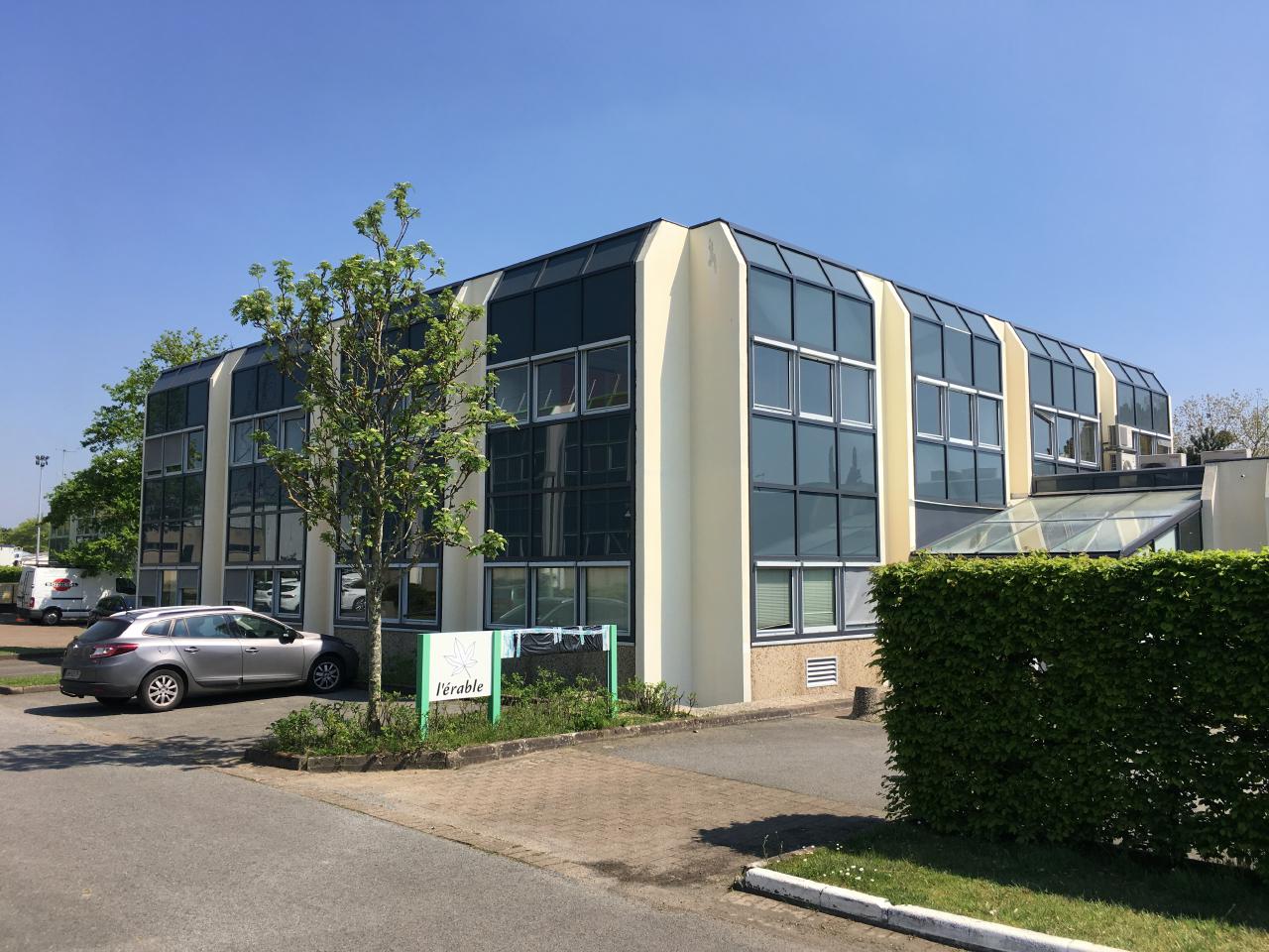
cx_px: 634
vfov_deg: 48.2
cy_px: 476
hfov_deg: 61.7
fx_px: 1063
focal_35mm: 29
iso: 25
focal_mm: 4.15
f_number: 2.2
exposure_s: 1/1399
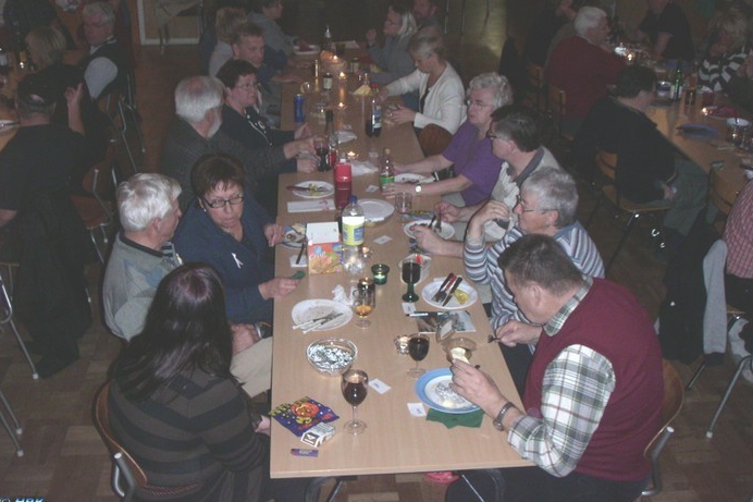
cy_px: 224
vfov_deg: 33.4
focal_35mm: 40
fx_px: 836
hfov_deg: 48.5
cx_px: 376
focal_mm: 6
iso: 160
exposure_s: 1/50
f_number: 2.8
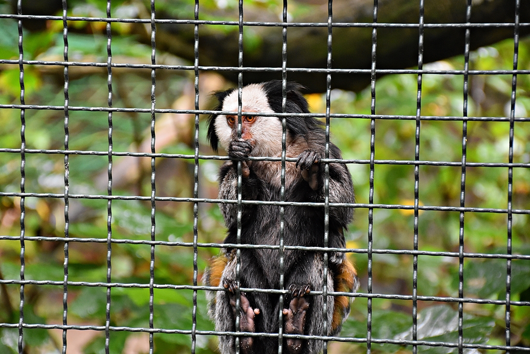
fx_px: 1988
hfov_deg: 15.2
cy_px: 177
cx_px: 265
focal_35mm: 135
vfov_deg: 10.2
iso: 2500
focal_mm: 90
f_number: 5.3
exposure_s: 1/125
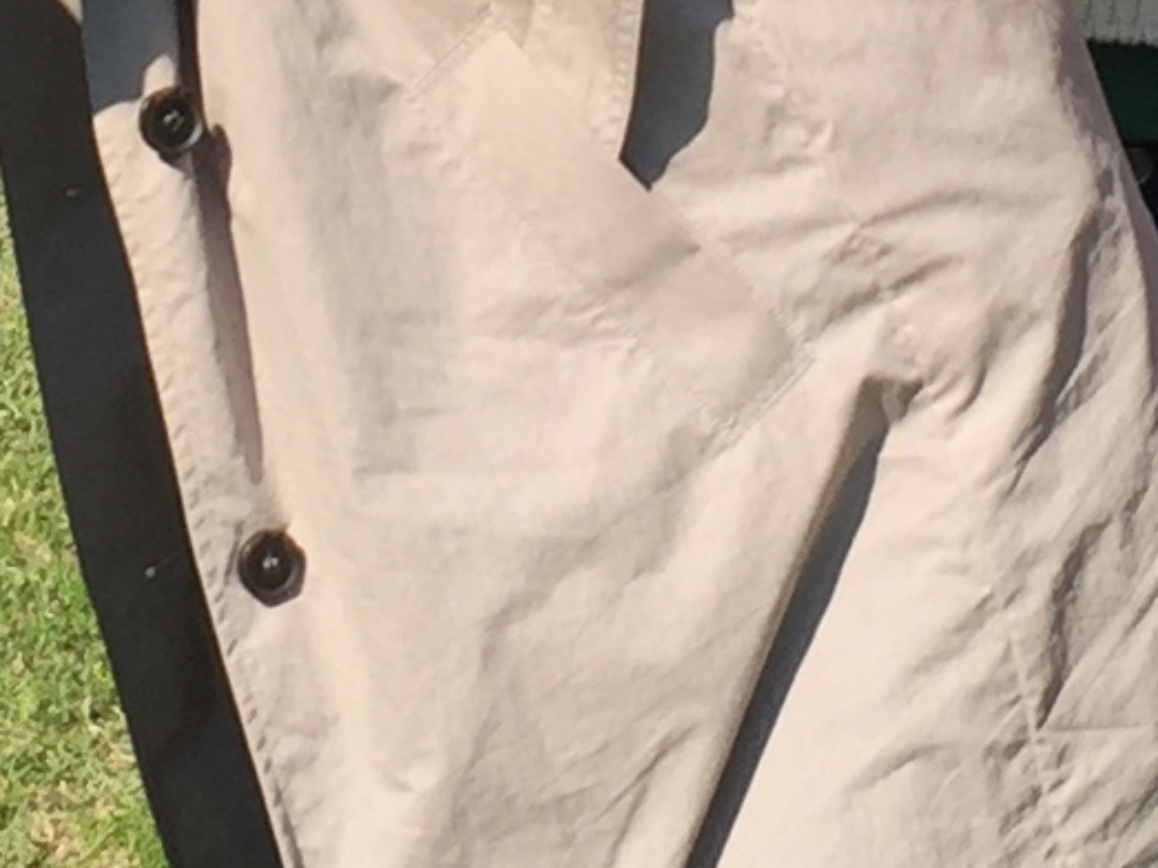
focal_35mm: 181
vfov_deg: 8.1
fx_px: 6054
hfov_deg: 10.9
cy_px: -383
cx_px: 461
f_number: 2.2
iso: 32
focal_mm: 4.15
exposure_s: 1/1163
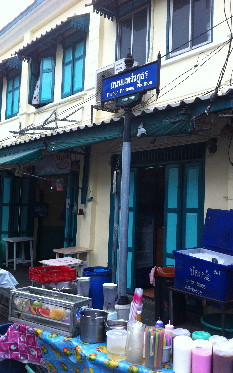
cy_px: 186
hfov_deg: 33.6
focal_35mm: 38
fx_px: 386
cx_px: 128
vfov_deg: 51.5
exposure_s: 1/120
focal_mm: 3.85
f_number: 2.8
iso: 100
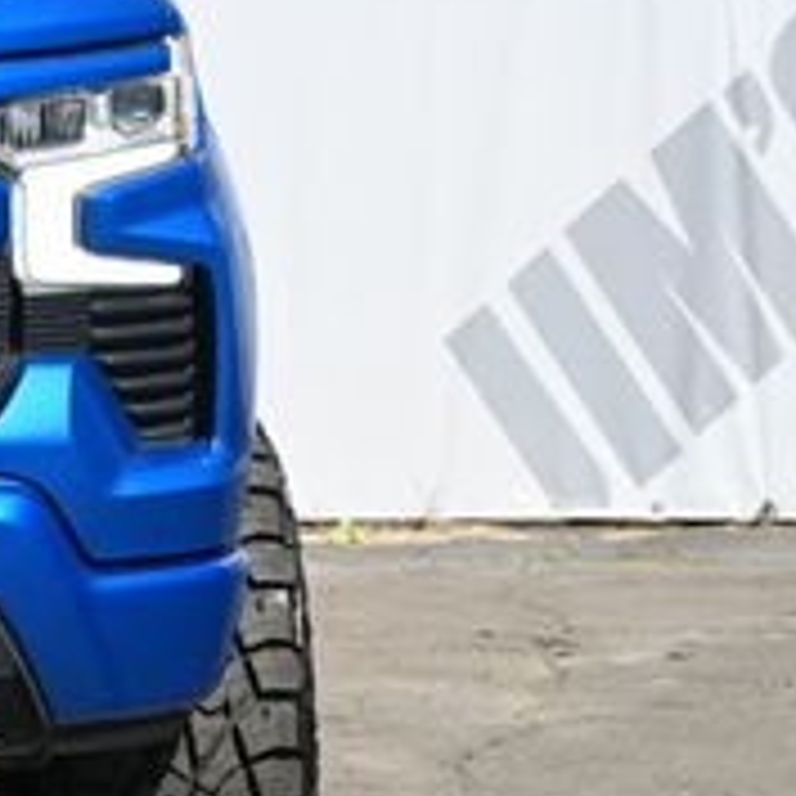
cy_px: 243
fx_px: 5399
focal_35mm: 208
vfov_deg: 8.4
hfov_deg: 8.2
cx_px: -571
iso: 140
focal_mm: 45
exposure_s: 1/250
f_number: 6
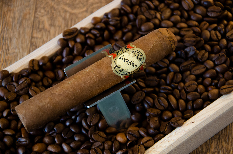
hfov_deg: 17.1
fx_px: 775
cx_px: 116
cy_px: 77
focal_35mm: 120
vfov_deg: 11.4
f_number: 5.3
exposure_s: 1/30
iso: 800
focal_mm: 80
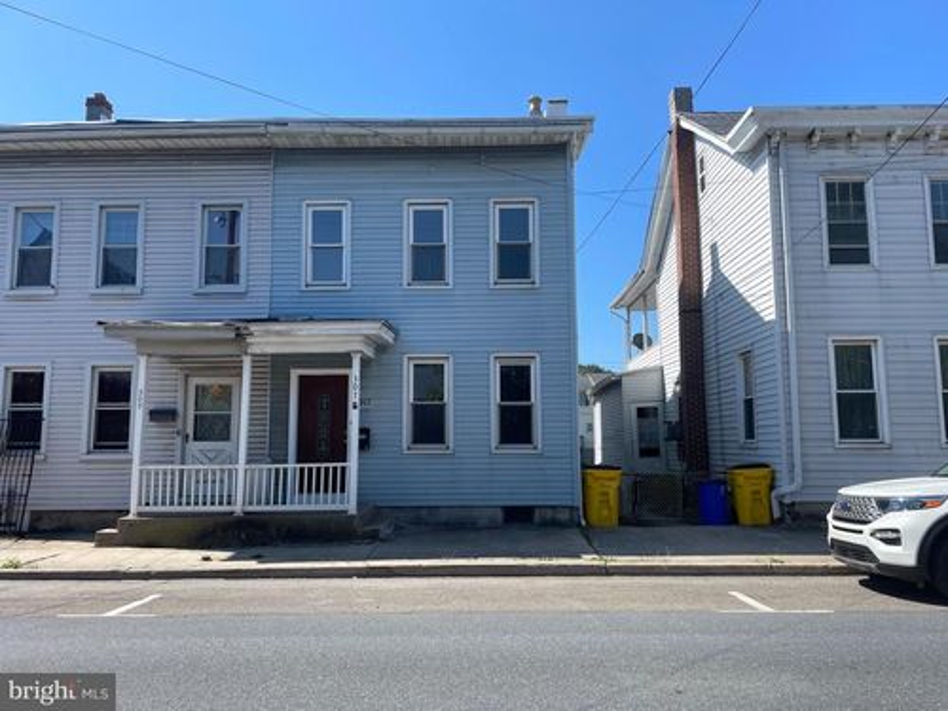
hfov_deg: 67.3
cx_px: 474
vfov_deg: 53.1
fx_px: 712
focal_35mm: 26
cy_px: 356
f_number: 1.6
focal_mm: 4.2
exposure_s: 1/2618
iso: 32
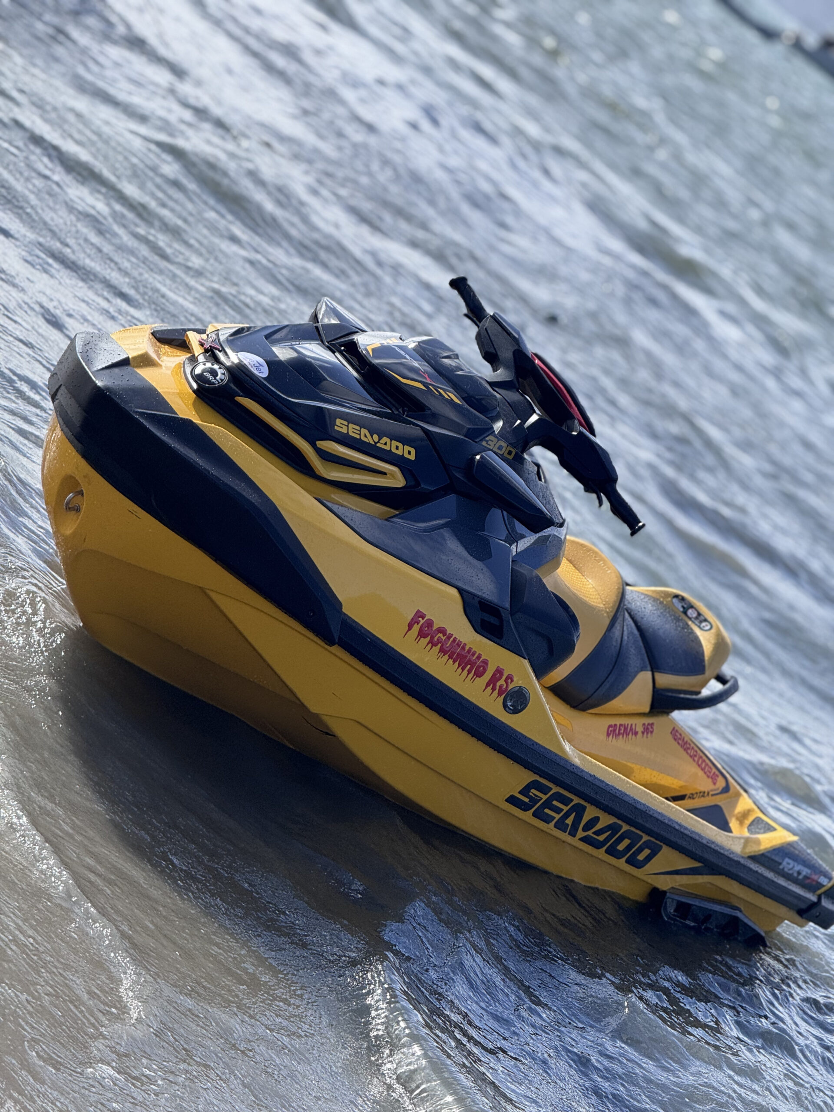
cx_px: 417
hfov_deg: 12.3
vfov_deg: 16.4
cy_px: 556
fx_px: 3855
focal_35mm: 120
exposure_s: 1/1422
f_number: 2.8
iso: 50
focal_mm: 15.66
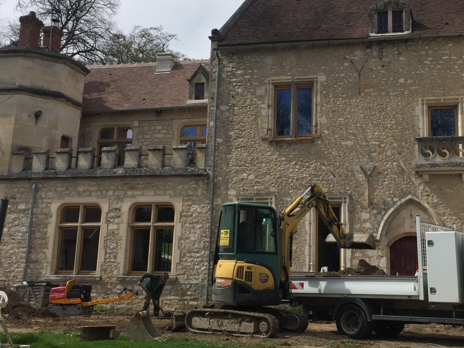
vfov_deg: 30.1
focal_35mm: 48
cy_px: 121
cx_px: 290
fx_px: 643
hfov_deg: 39.4
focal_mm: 4.15
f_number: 2.2
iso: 32
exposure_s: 1/3049
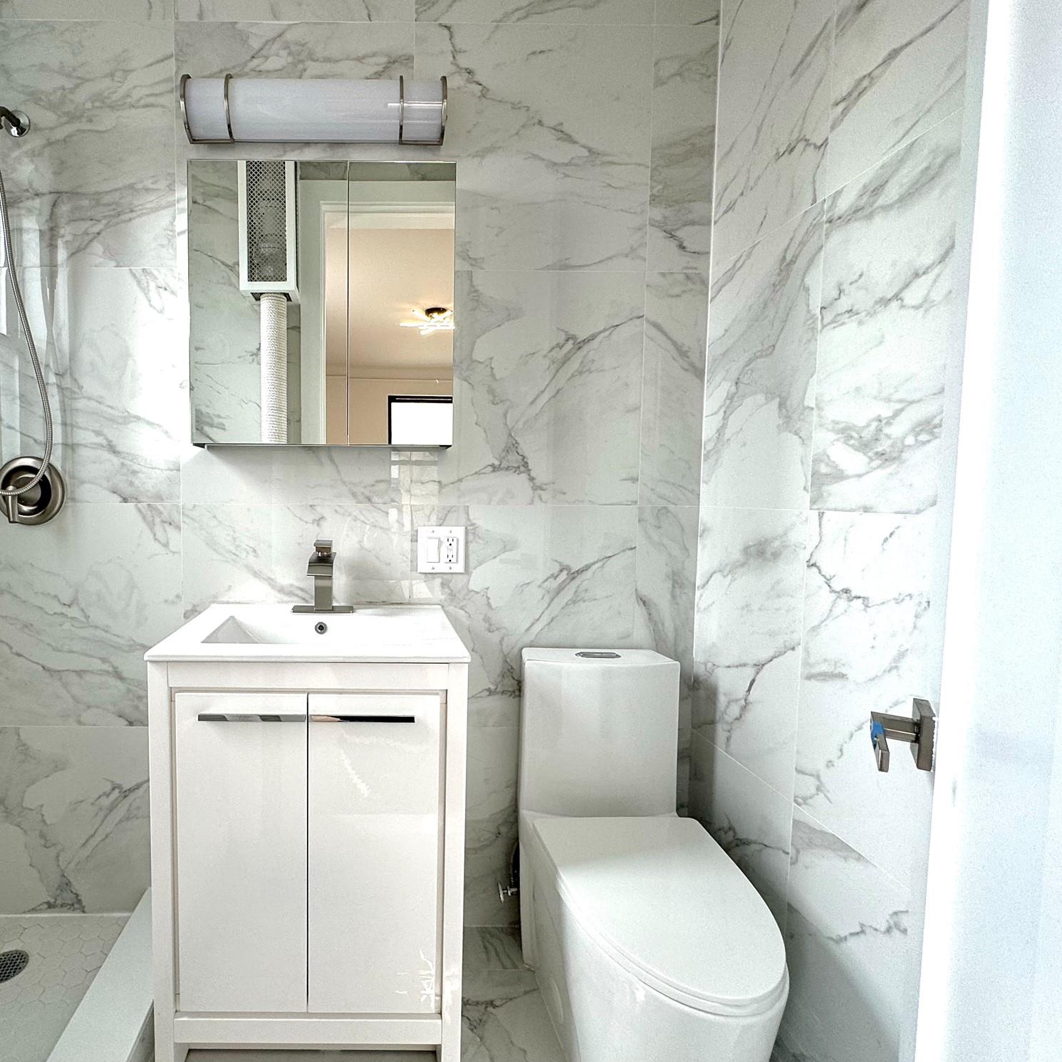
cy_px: 534
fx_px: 590
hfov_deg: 81.8
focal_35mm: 17
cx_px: 377
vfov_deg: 84.0
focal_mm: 2.22
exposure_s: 1/99
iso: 80
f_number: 2.2
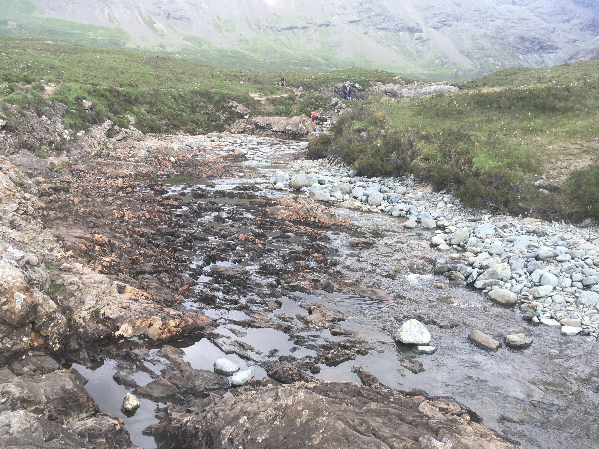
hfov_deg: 61.7
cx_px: 300
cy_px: 224
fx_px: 502
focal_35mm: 29
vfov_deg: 48.2
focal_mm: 4.15
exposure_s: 1/220
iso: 25
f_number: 2.2
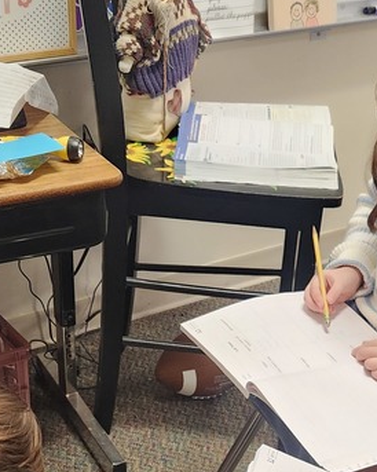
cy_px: 462
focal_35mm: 67
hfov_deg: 22.8
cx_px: 205
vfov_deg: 26.9
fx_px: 935
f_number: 1.8
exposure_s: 1/120
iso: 800
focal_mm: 5.4
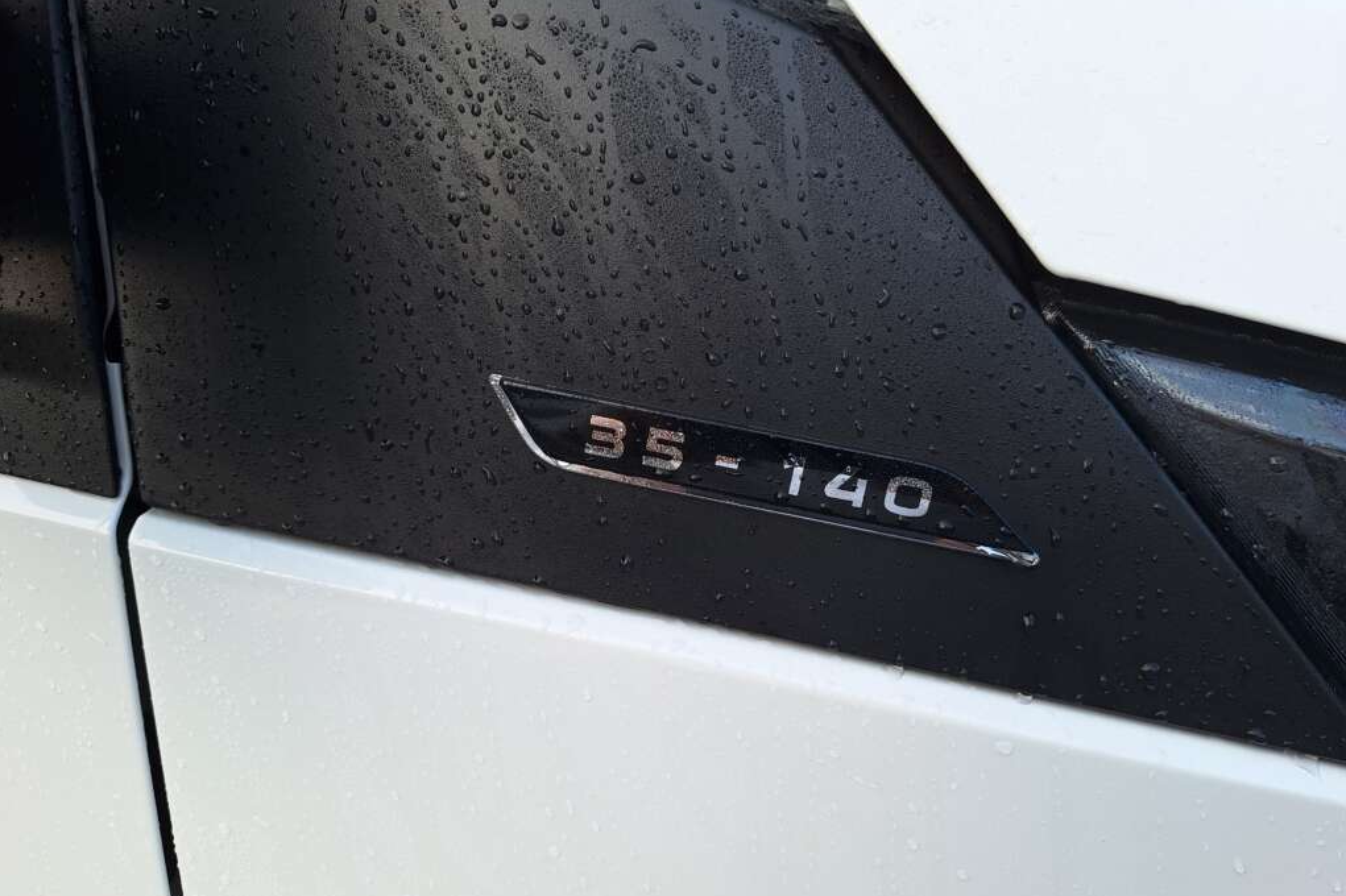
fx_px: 897
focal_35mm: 24
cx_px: 672
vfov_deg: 53.0
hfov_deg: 73.8
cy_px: 494
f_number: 1.8
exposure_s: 1/207
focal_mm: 5.54
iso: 40
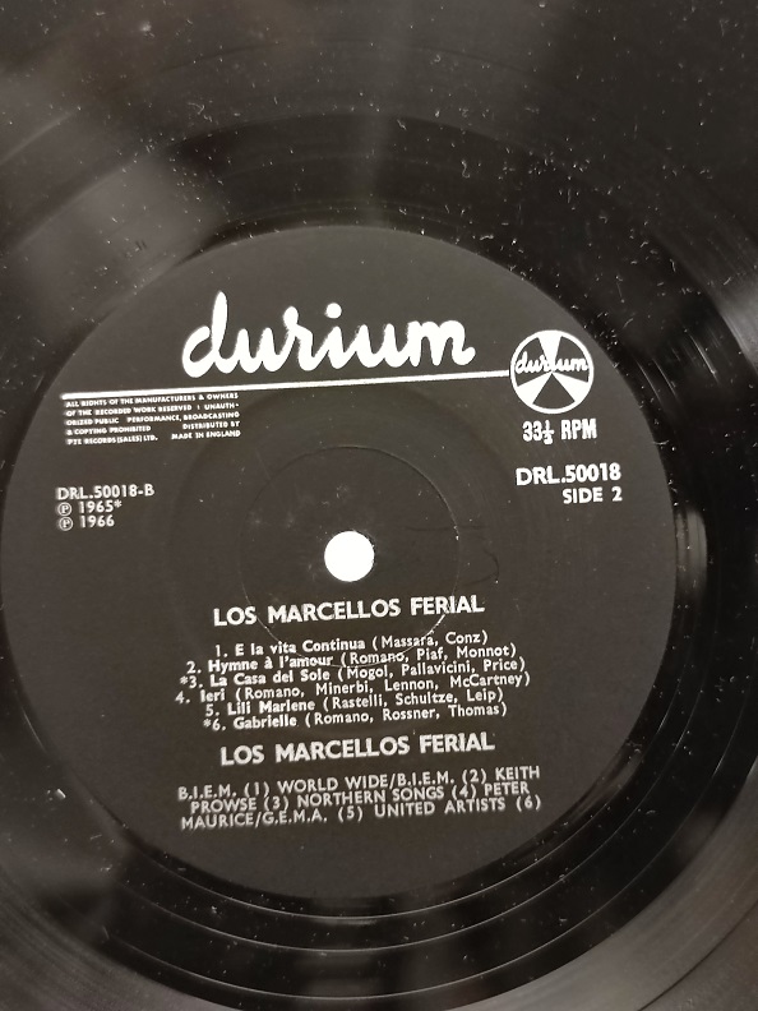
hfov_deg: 30.3
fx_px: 1401
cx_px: 379
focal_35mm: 48
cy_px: 506
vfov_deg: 39.7
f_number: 1.69
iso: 1777
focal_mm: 6.72
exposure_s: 1/60
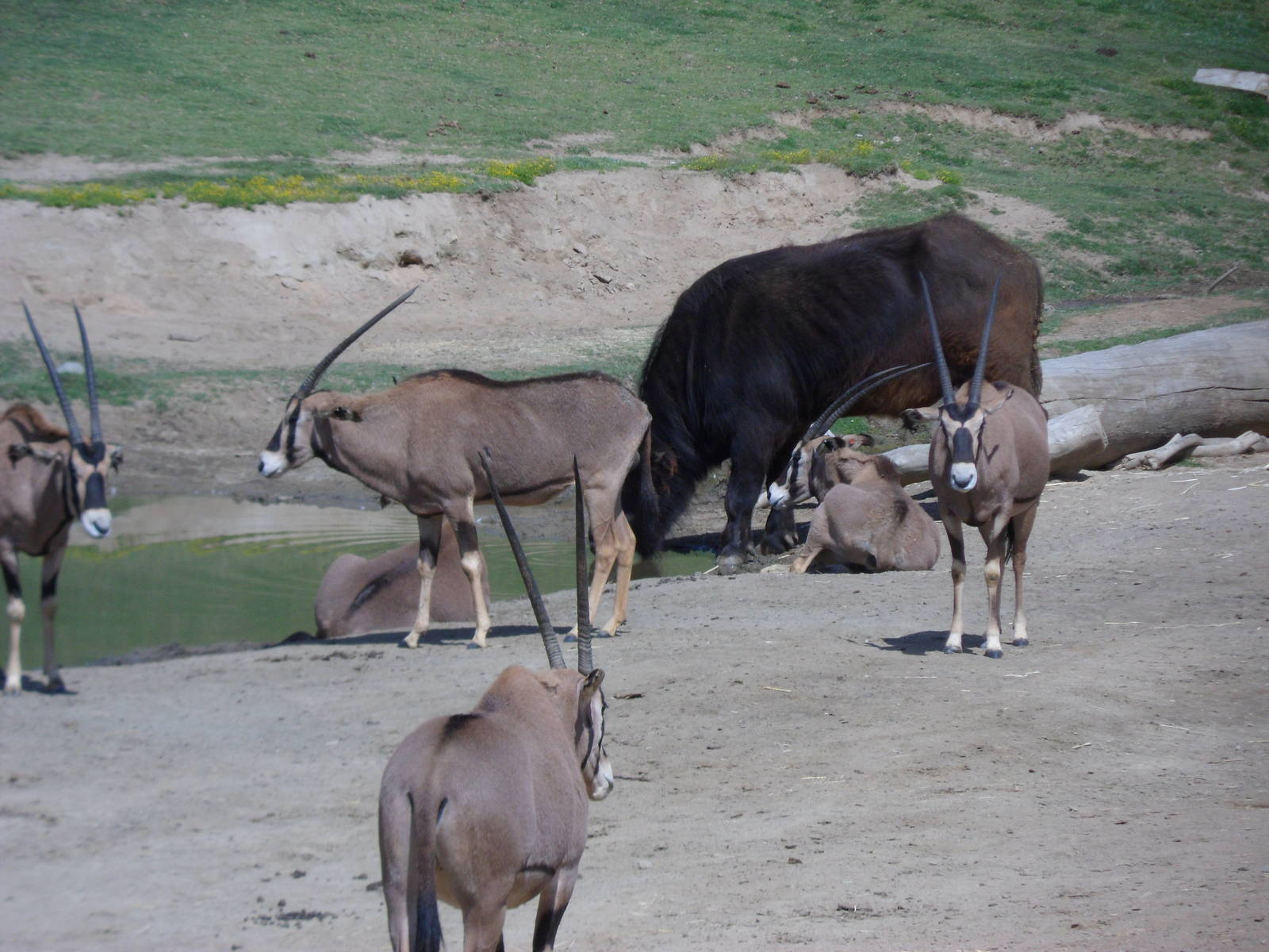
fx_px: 9898
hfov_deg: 7.3
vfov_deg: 5.5
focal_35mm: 270
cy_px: 476
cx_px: 634
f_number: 5.9
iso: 80
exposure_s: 1/750
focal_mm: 46.8
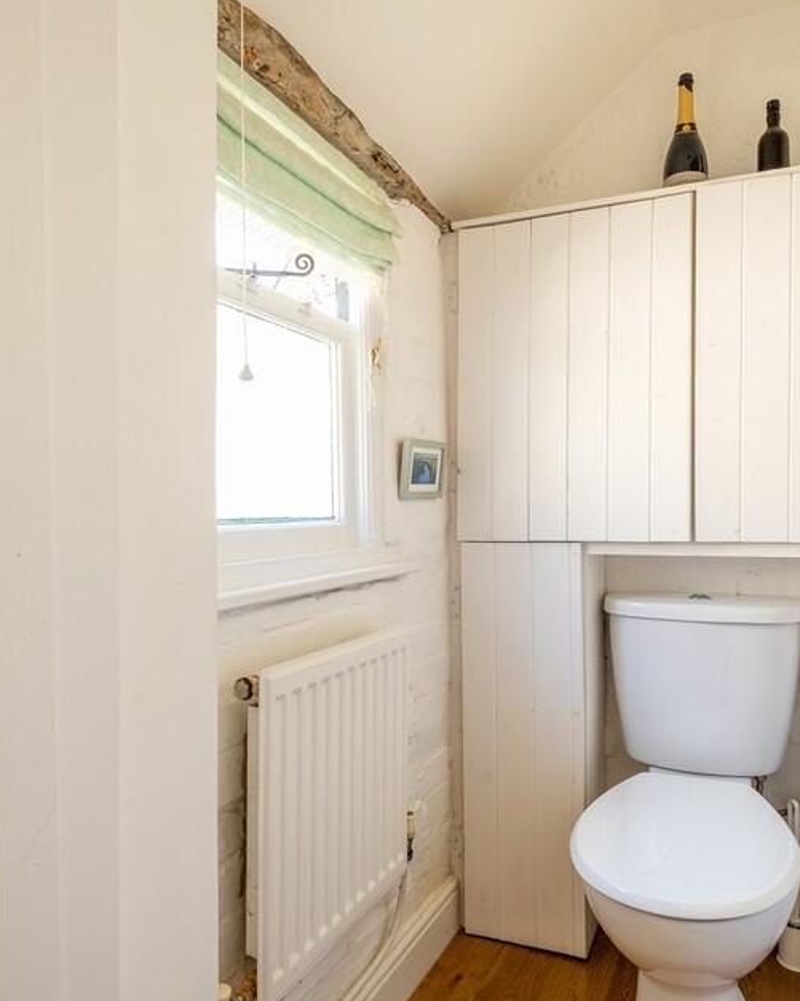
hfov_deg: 60.3
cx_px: 481
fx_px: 681
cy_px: 512
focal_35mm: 23
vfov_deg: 72.6
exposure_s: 1/10
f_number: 7.1
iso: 200
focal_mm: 10
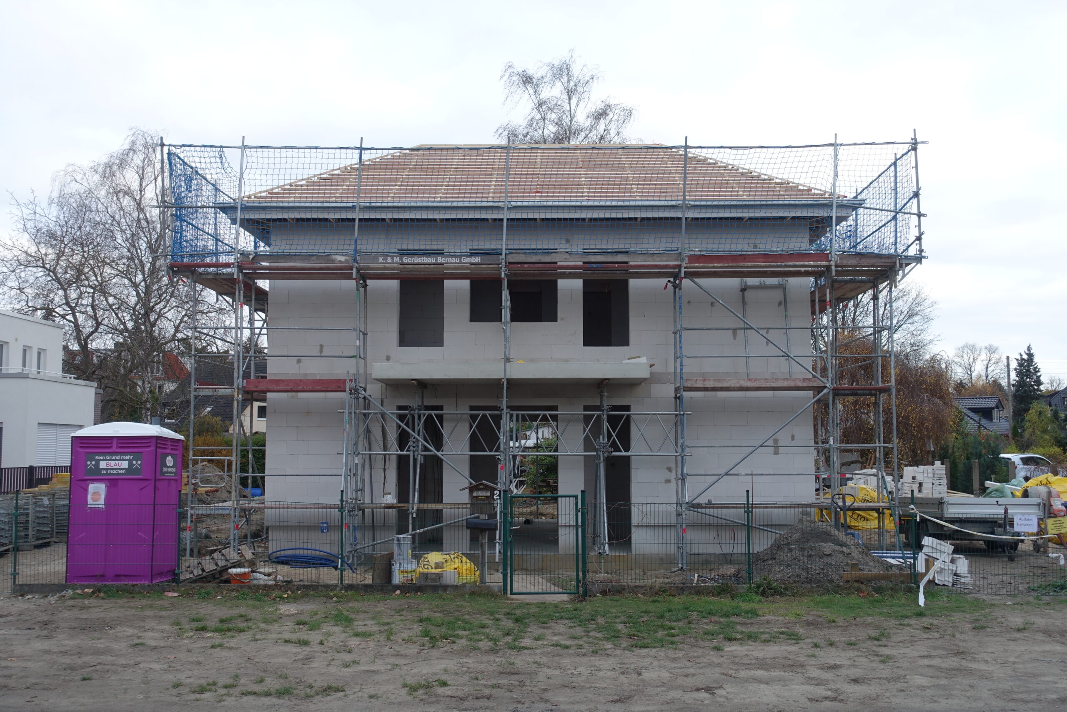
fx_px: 1037
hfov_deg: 54.4
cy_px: 356
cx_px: 534
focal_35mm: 35
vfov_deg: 37.9
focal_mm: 12.99
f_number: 2.8
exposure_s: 1/80
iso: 125
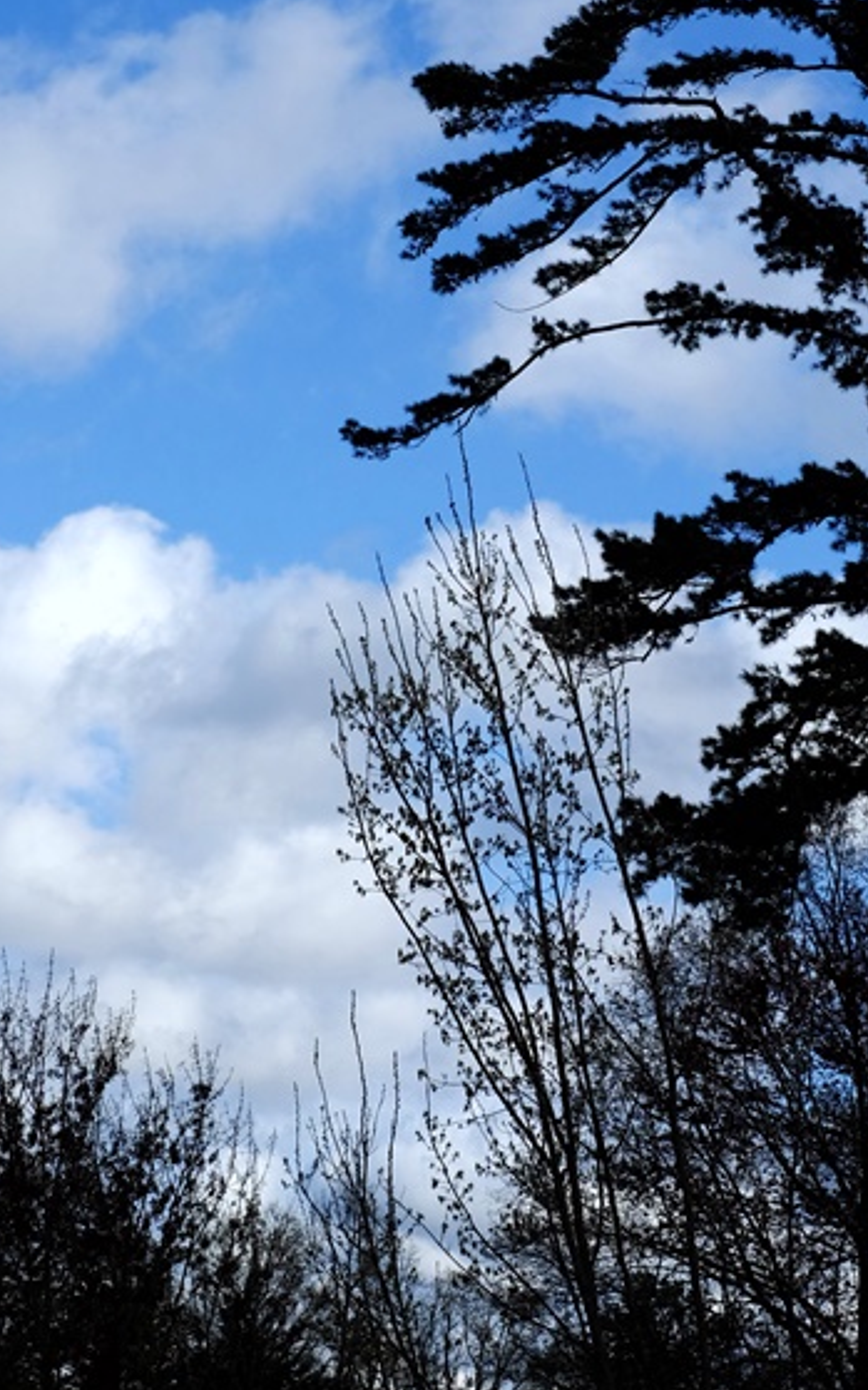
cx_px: 388
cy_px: 353
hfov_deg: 15.0
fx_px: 3295
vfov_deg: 23.6
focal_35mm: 87
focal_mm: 35
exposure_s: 1/900
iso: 200
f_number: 8
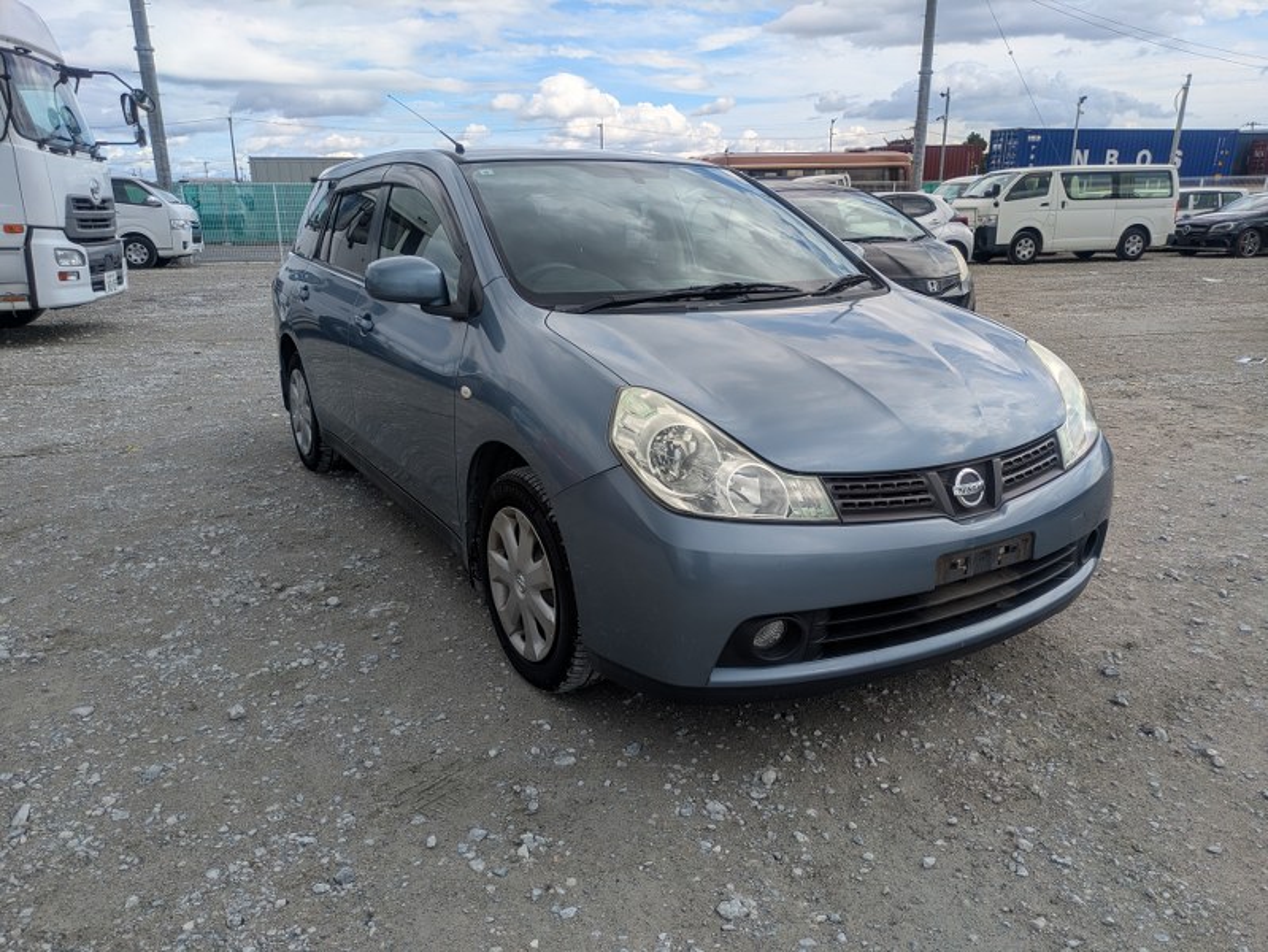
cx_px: 634
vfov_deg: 54.9
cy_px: 476
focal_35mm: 25
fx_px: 916
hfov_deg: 69.4
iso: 54
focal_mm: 5.43
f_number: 1.89
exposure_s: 1/1869
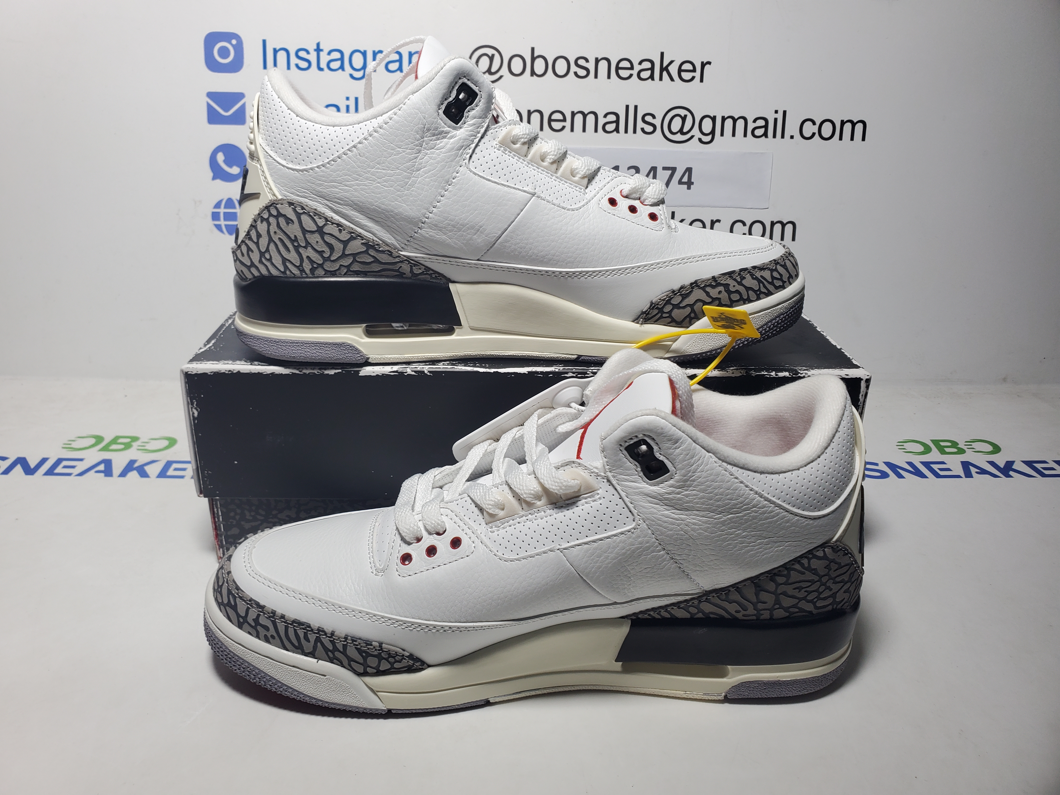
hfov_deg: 67.3
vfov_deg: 53.1
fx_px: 796
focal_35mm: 26
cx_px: 530
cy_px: 398
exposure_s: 1/229
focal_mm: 4.3
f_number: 2.4
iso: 50
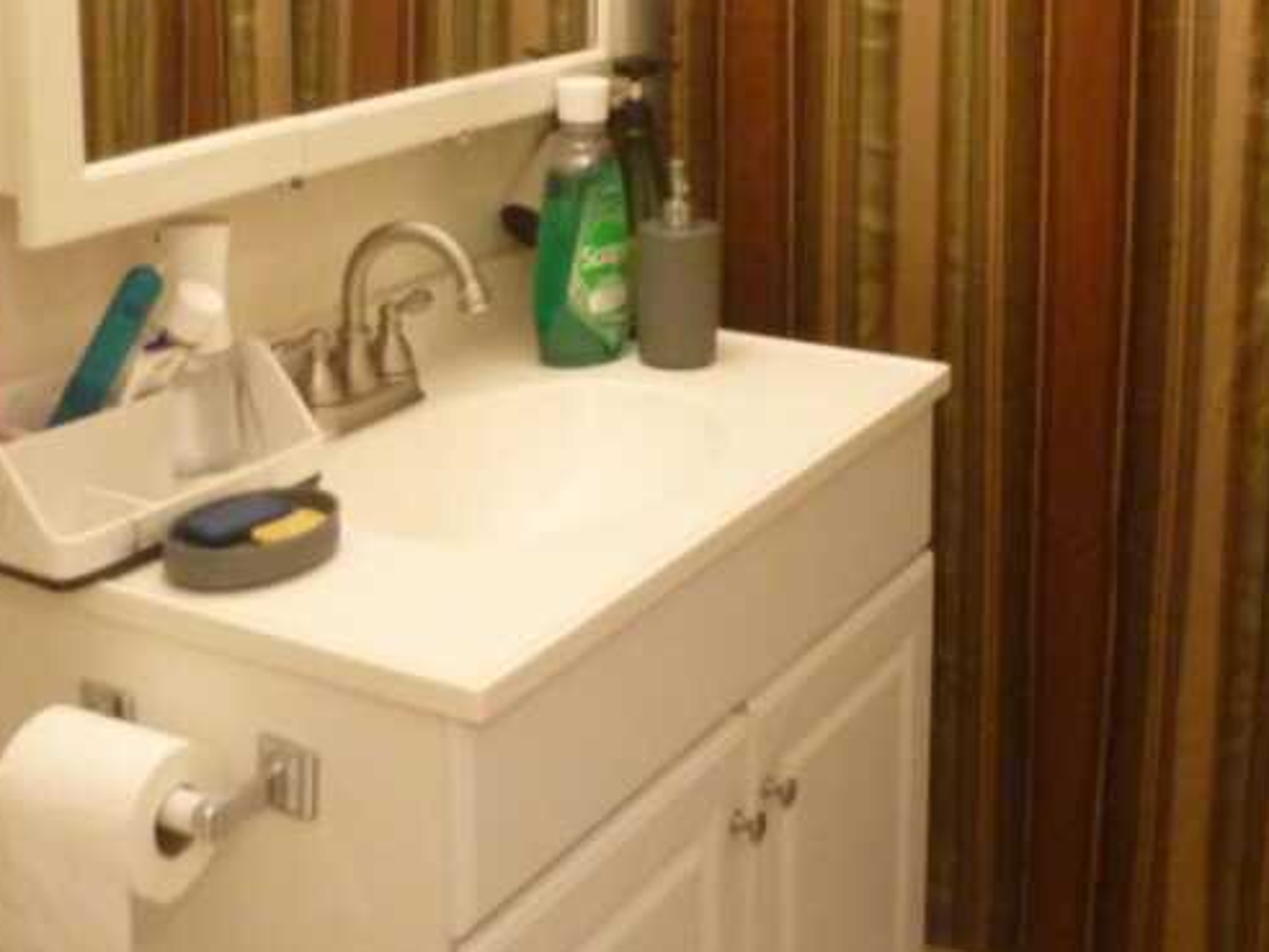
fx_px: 1906
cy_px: 98
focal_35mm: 52
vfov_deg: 27.1
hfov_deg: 36.8
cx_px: 601
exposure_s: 1/13
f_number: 3.3
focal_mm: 4.1
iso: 400
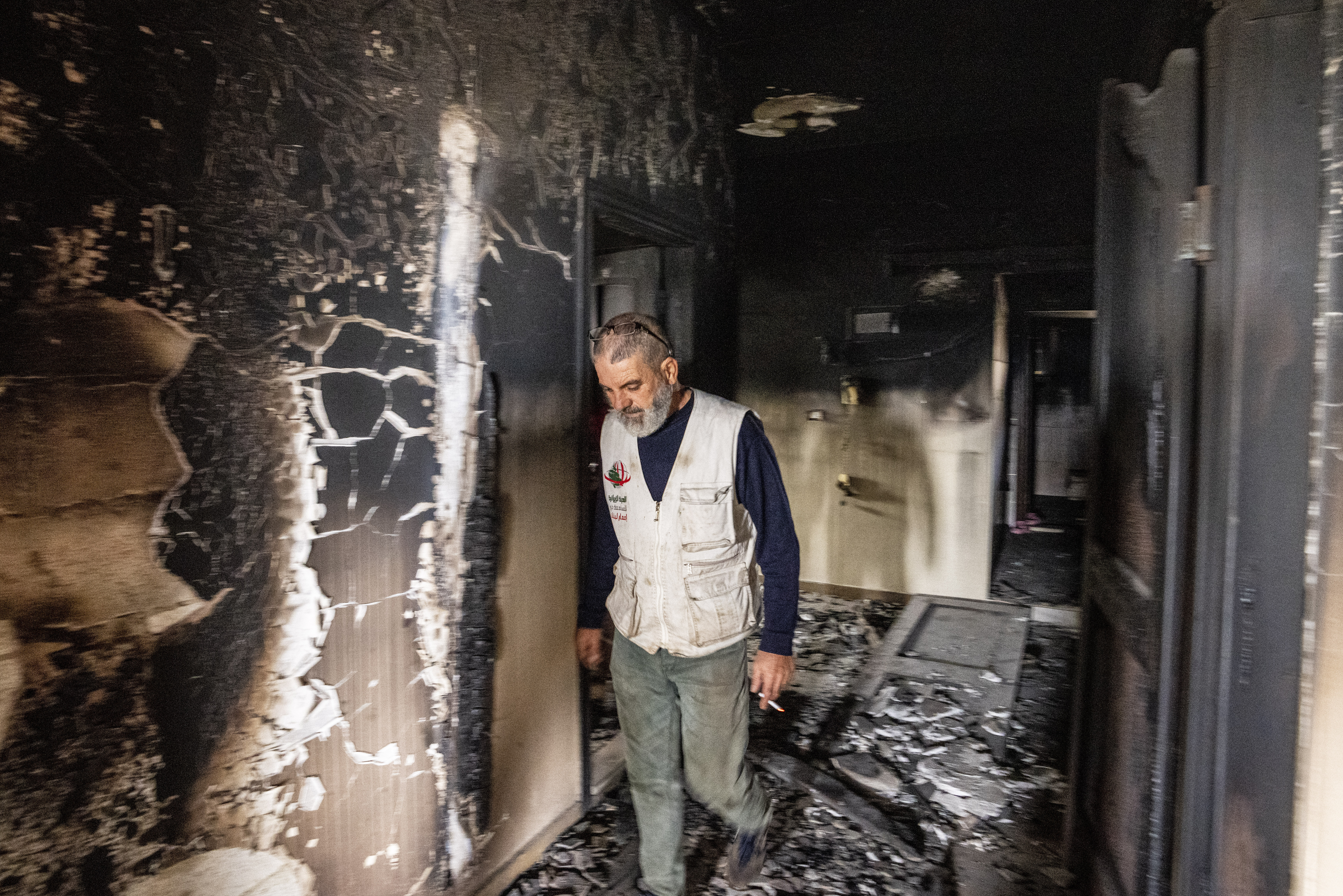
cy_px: 388
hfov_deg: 86.9
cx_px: 683
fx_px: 709
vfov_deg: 64.3
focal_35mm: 19
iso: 6400
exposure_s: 1/25
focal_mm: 16
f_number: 4
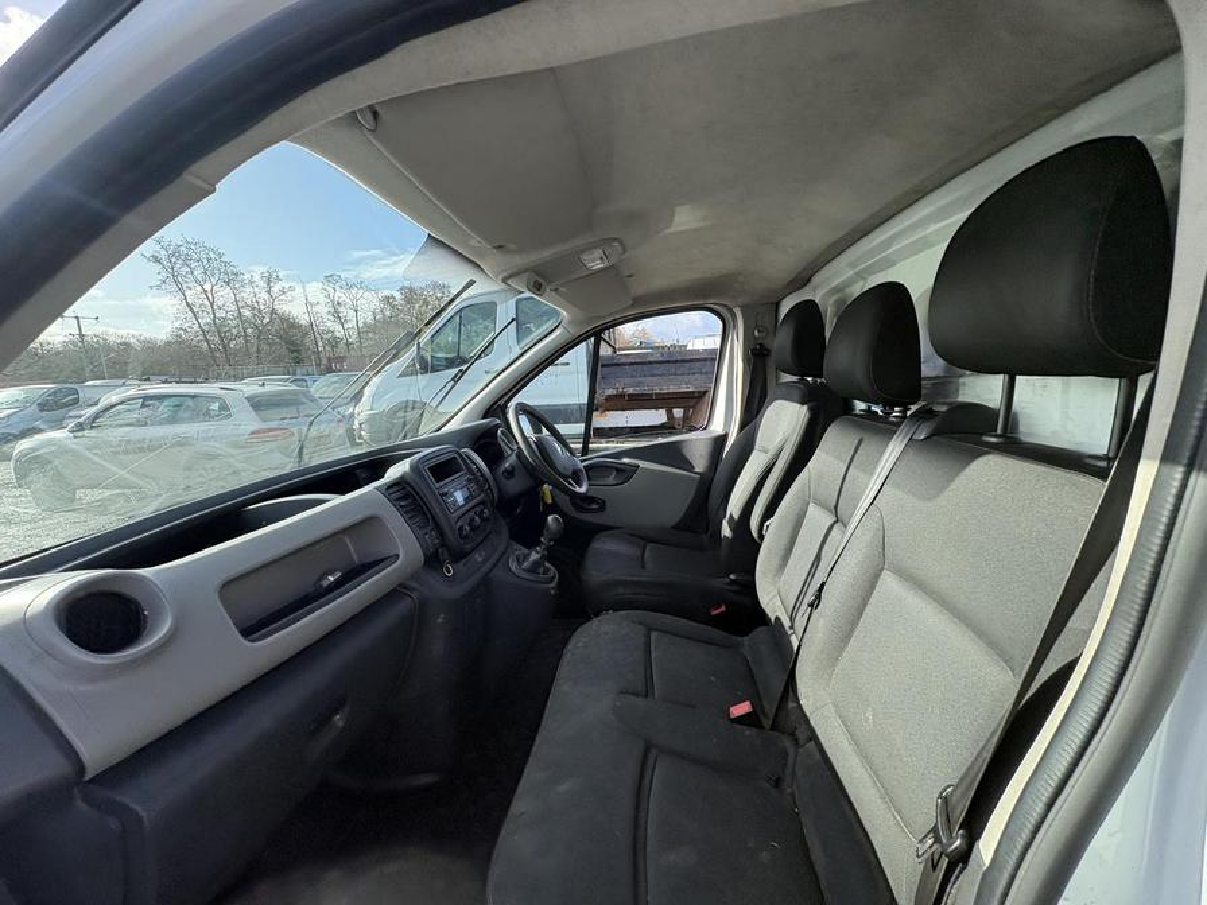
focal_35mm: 14
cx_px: 604
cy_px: 452
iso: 64
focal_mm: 2.22
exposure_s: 1/412
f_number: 2.2
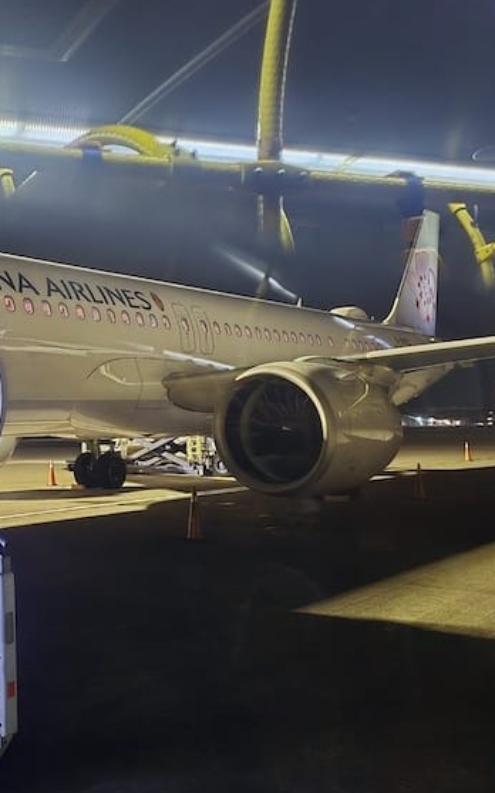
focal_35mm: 35
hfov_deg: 33.8
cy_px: 397
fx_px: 756
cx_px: 24
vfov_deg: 55.3
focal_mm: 6.3
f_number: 1.7
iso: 2500
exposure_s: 1/30
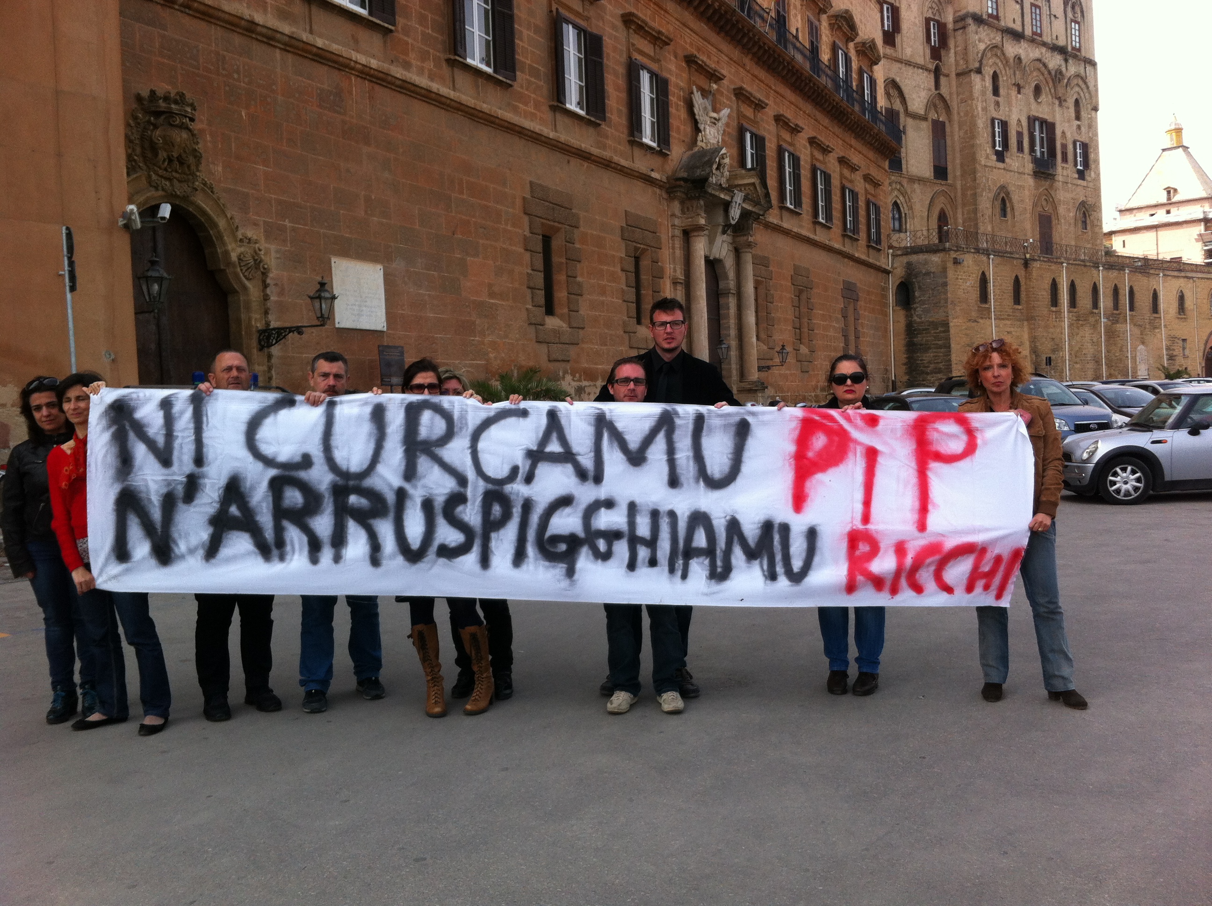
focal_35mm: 35
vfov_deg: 40.6
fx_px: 1224
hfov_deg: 52.7
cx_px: 606
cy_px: 453
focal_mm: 3.85
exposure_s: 1/603
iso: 80
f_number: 2.8
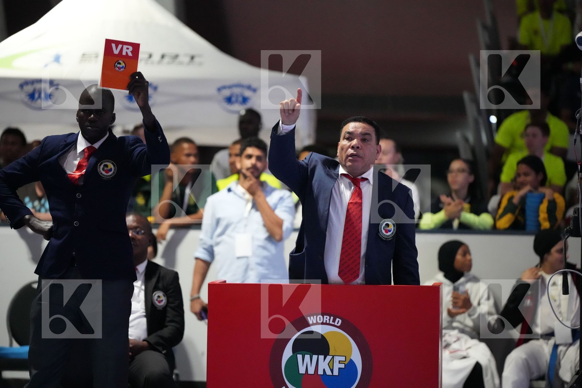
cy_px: 194
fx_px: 2991
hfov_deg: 11.1
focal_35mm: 185
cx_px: 291
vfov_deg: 7.4
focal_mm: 185
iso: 12800
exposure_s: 1/800
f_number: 2.8
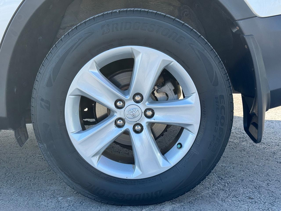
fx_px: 390
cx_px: 140
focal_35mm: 48
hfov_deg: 39.7
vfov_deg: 30.3
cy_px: 106
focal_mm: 6.76
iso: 64
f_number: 1.78
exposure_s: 1/926
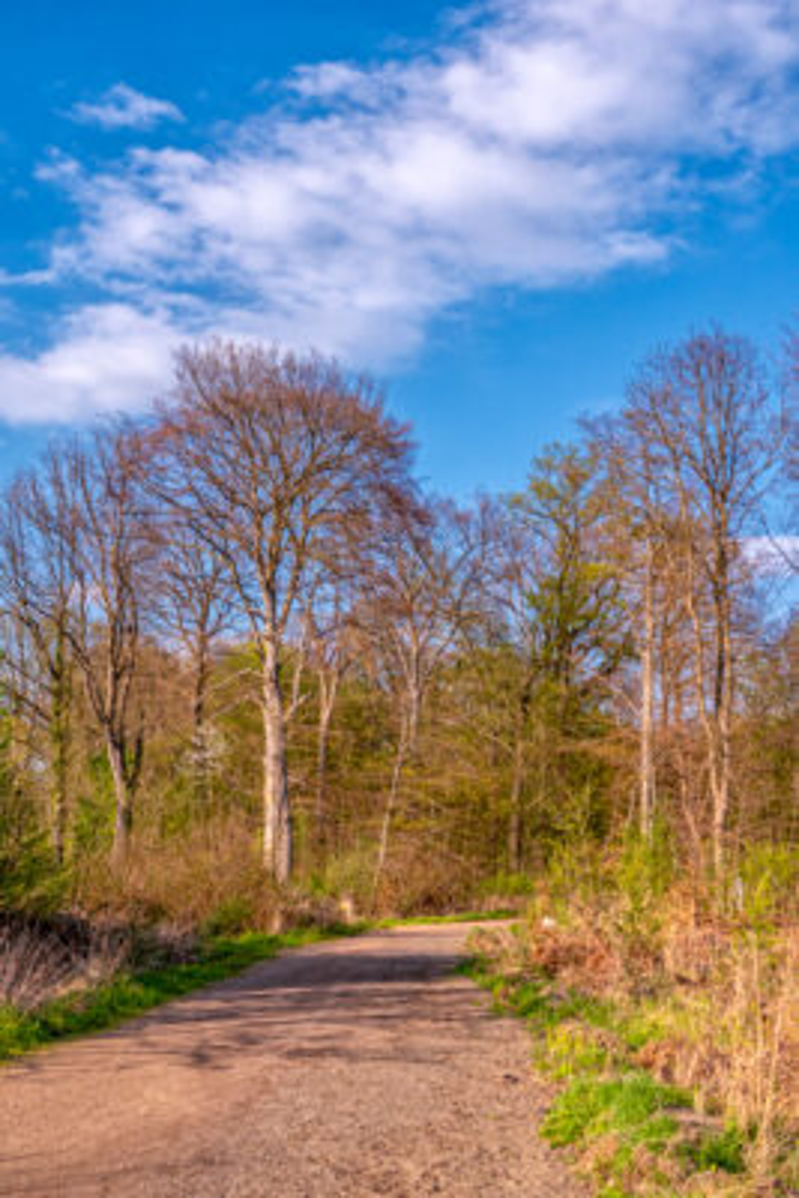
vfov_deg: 51.9
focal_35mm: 37
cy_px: 599
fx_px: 1231
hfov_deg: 36.0
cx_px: 400
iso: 200
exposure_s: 1/2000
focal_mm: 13.7
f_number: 3.2
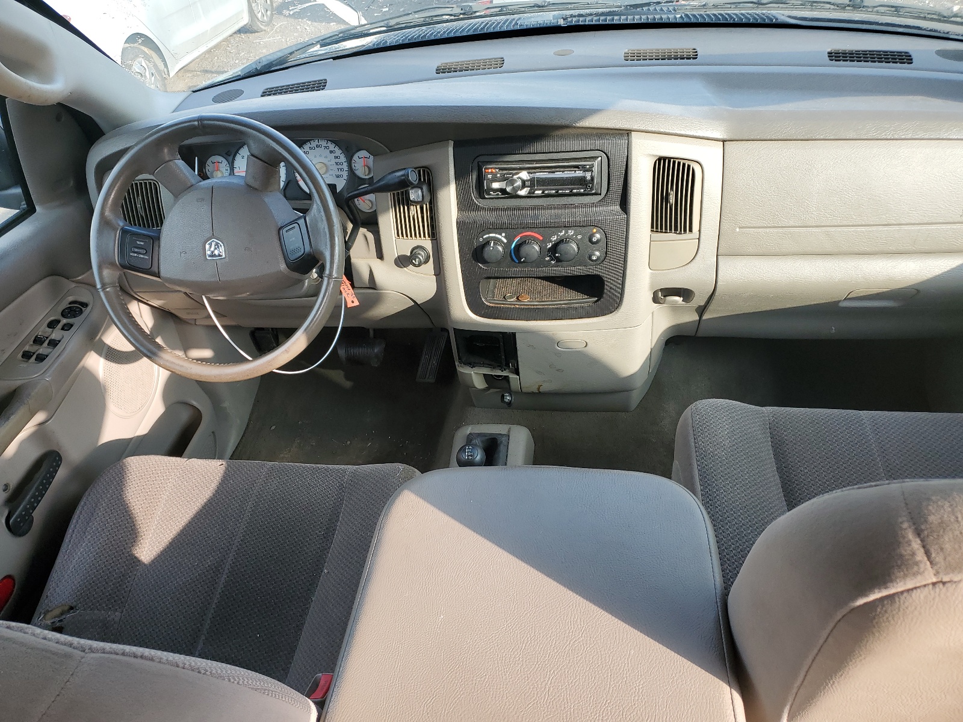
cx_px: 482
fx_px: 723
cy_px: 361
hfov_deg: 67.3
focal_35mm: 26
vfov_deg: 53.1
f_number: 1.5
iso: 50
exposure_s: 1/312
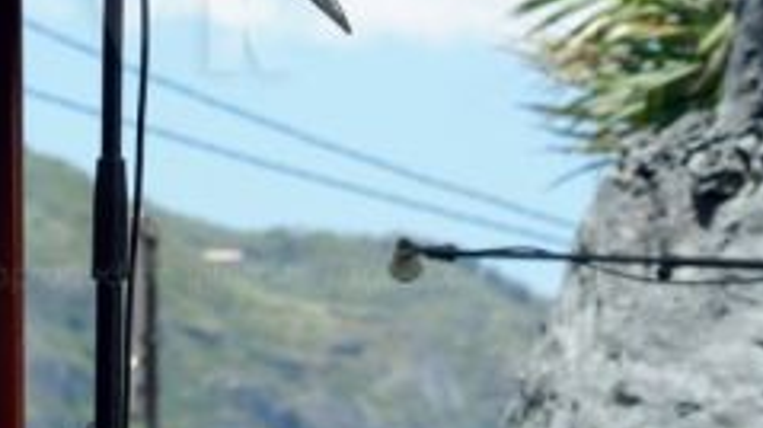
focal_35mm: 263
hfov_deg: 8.2
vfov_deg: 4.6
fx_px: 5317
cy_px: -367
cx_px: 188
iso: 100
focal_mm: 50
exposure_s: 1/320
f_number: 5.6
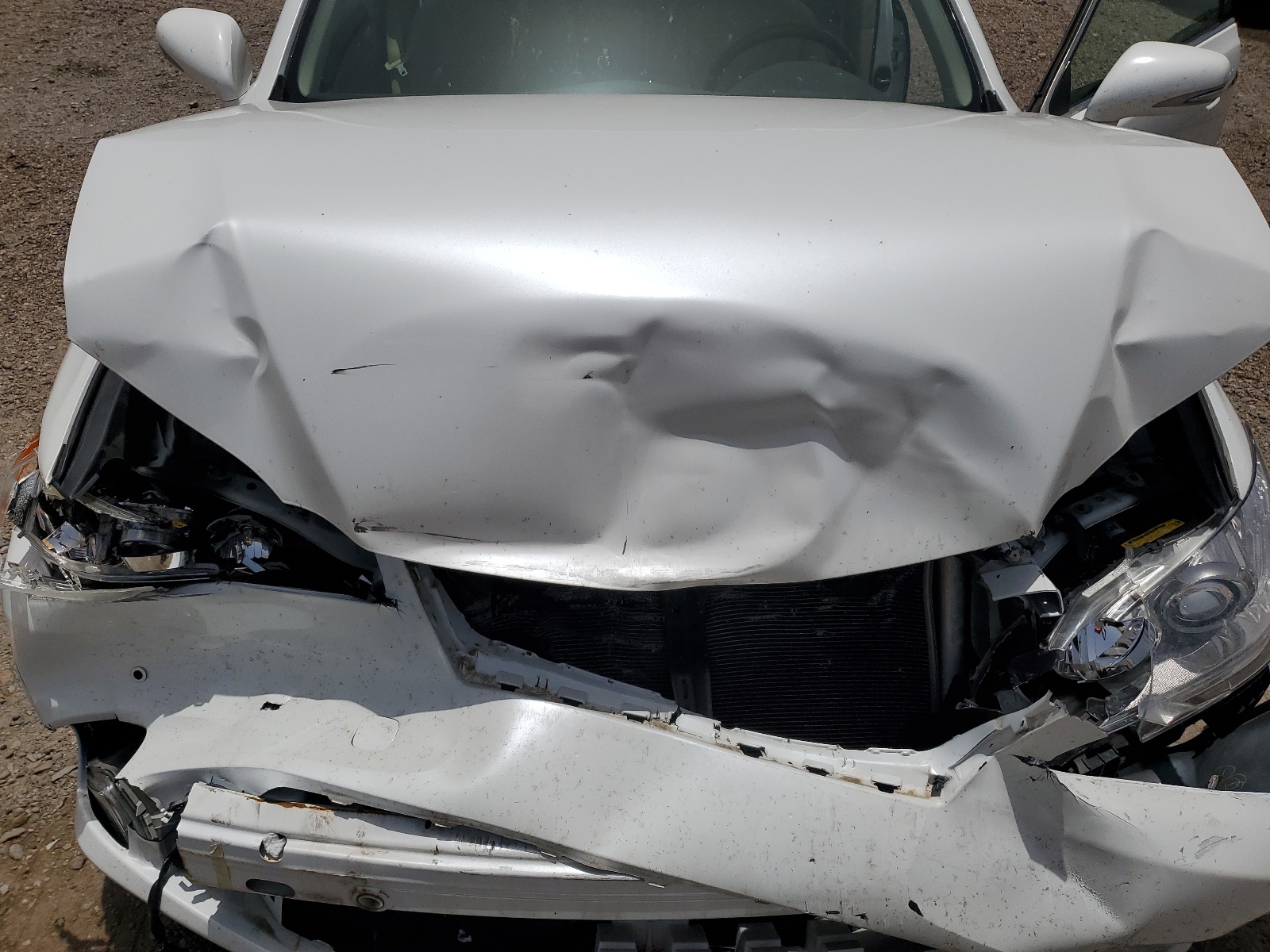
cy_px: 476
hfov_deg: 67.3
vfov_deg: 53.1
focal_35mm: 26
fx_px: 954
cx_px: 635
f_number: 1.5
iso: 50
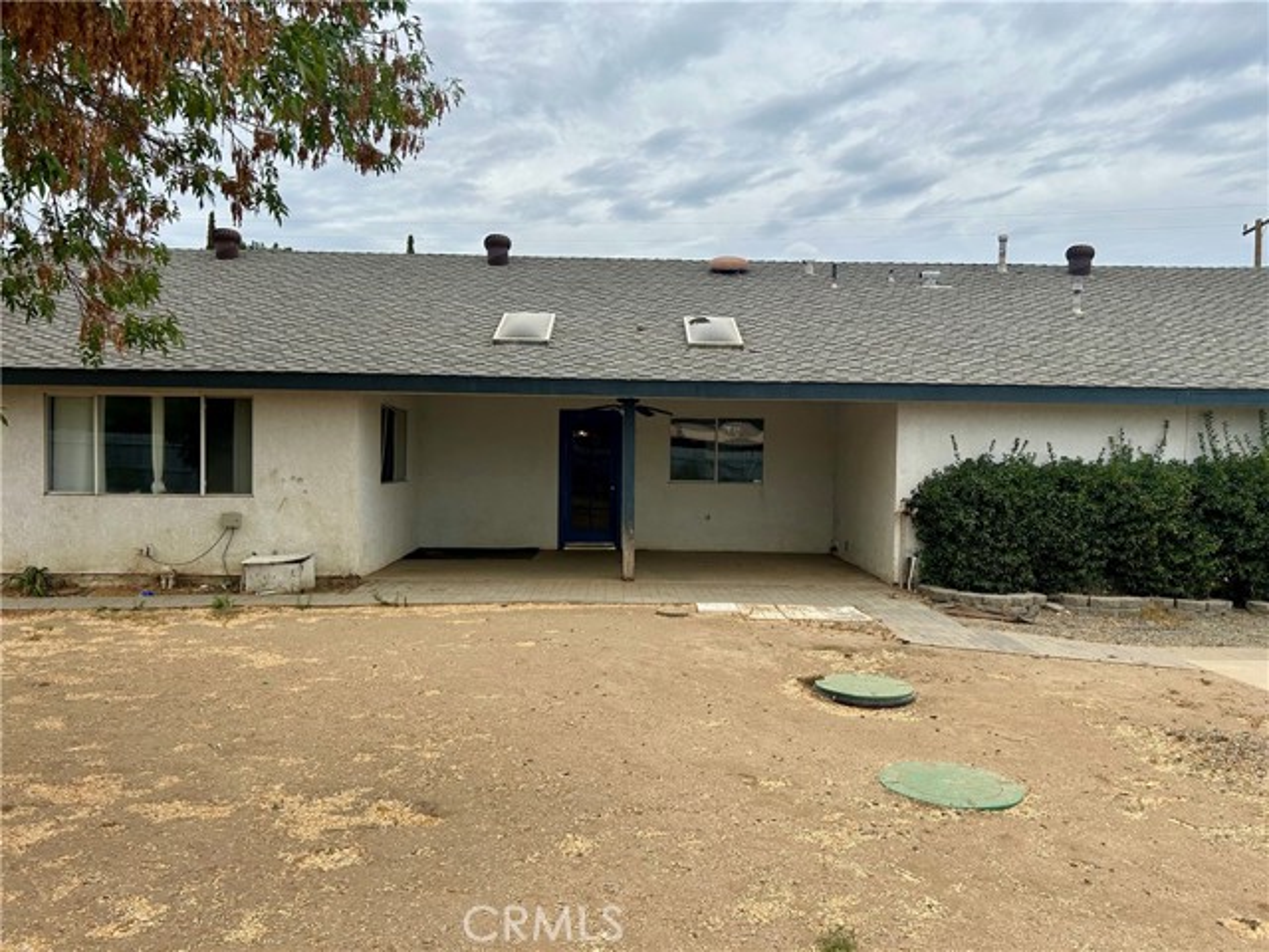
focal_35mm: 26
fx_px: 953
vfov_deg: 53.1
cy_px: 476
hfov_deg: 67.3
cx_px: 634
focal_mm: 5.7
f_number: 1.5
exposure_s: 1/3356
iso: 50
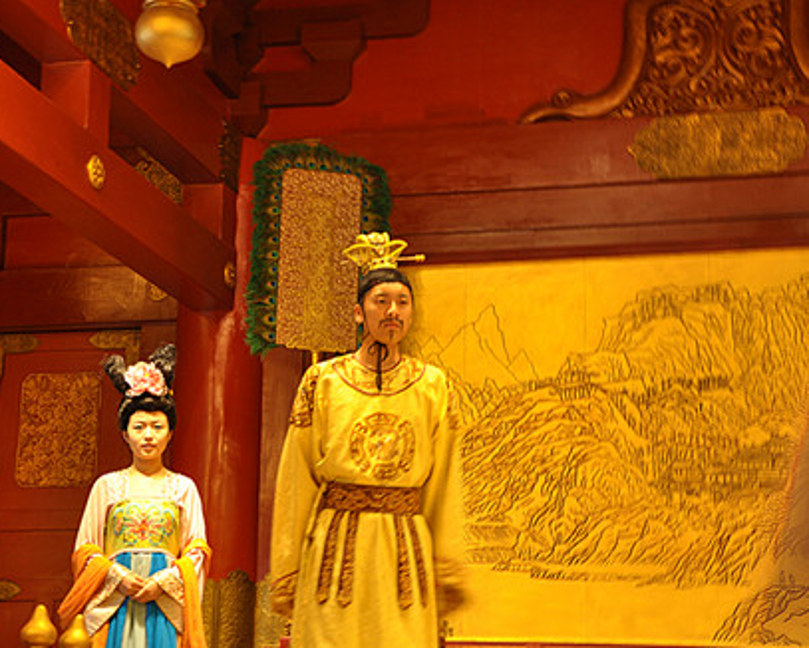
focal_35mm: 78
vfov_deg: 19.8
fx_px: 1858
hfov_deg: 24.6
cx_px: 388
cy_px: 327
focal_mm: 45
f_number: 4.8
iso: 400
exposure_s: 1/4
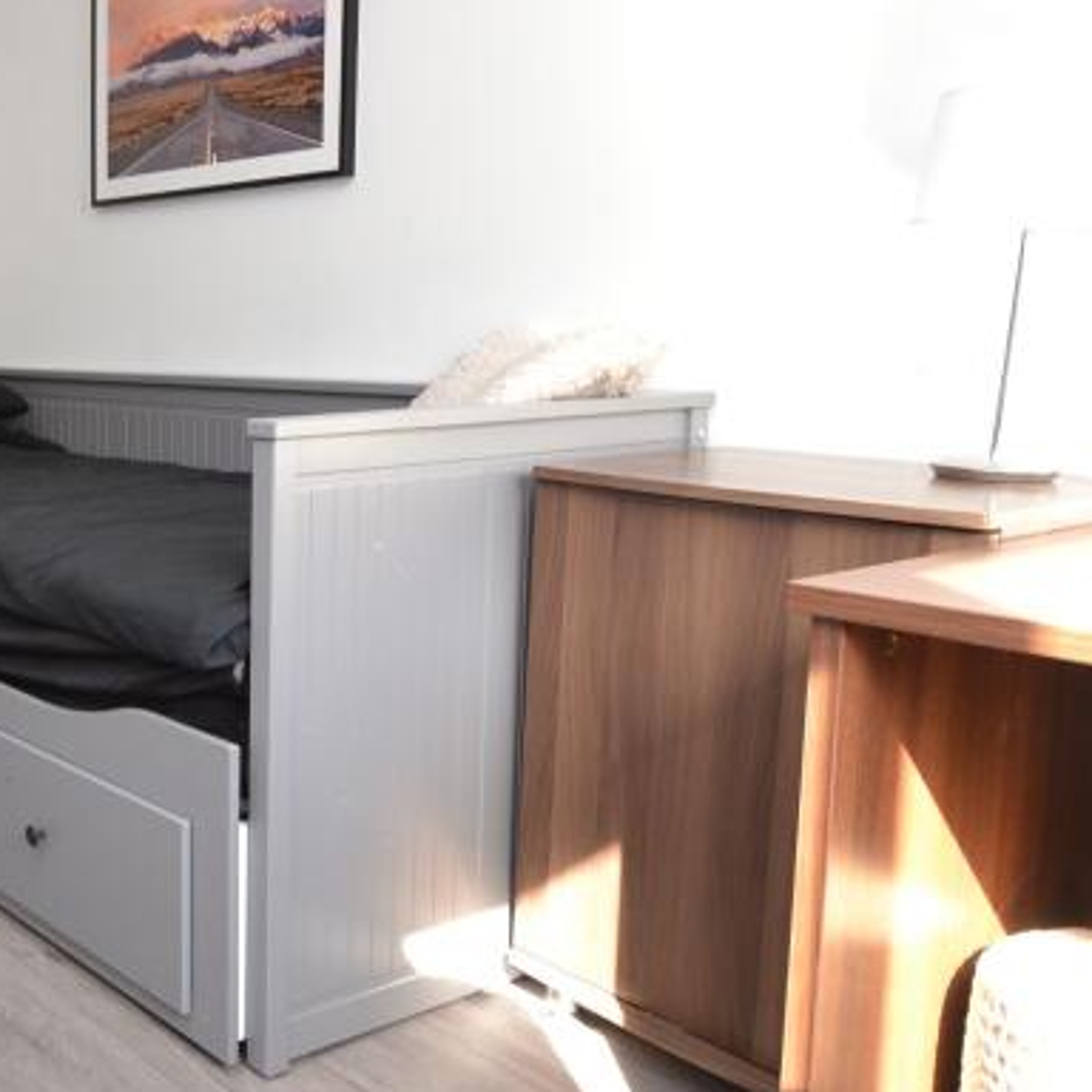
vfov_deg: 48.3
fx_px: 1213
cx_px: -108
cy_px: 459
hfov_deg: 39.6
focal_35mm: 34
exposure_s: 1/80
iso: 400
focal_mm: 10
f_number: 4.5
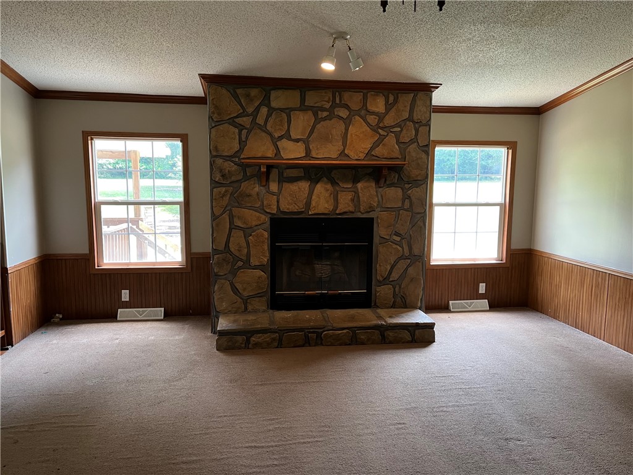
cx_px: 316
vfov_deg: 53.1
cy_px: 238
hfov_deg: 67.3
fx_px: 475
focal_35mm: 26
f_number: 1.6
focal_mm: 5.1
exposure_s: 1/60
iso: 80
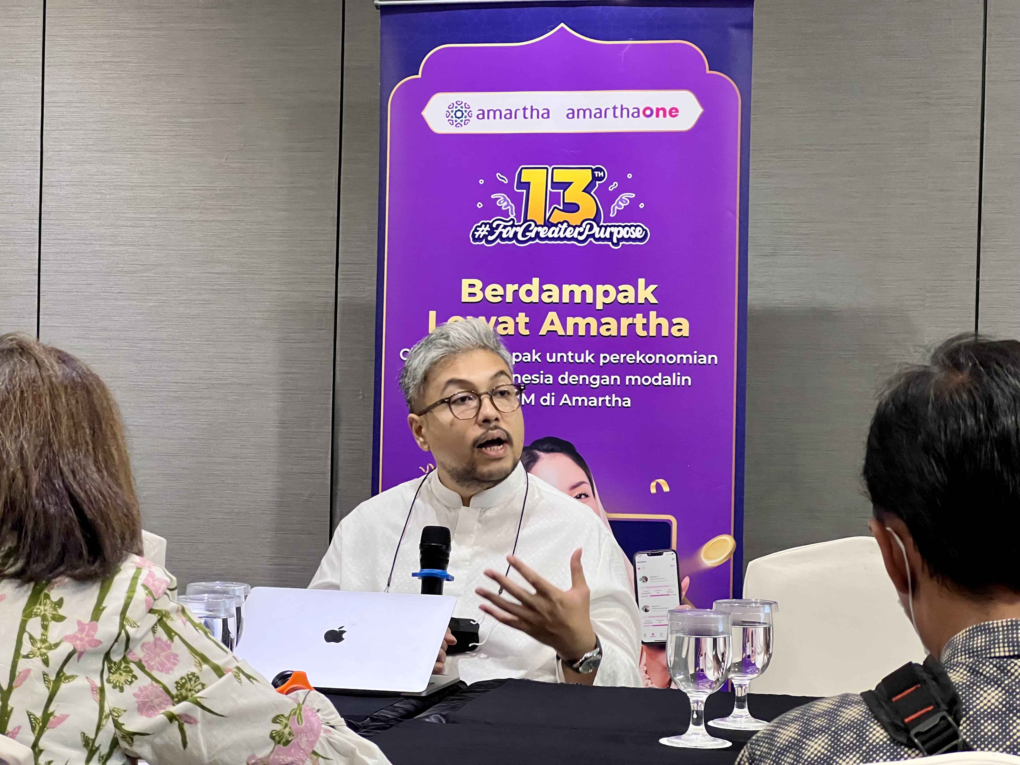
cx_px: 510
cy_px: 382
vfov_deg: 19.1
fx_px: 2269
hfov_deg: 25.3
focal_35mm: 77
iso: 640
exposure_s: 1/50
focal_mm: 9
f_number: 2.8
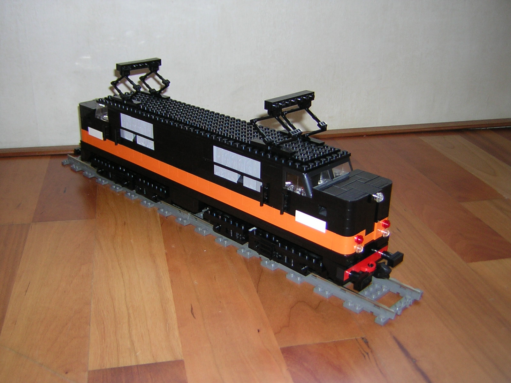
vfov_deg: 39.7
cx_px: 256
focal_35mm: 36
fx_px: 531
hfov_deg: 51.4
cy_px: 192
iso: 50
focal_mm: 4.7
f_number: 2.6
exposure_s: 1/60.1
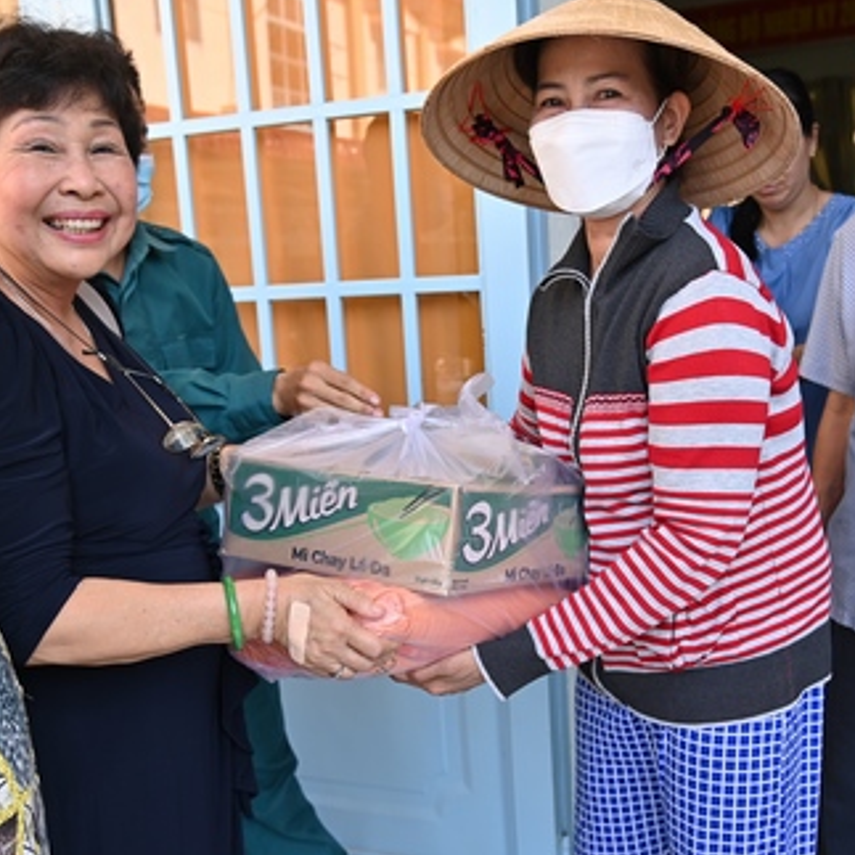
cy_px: 540
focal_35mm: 41
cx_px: 476
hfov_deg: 40.9
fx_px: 1146
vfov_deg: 40.6
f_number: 4
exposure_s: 1/125
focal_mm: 24
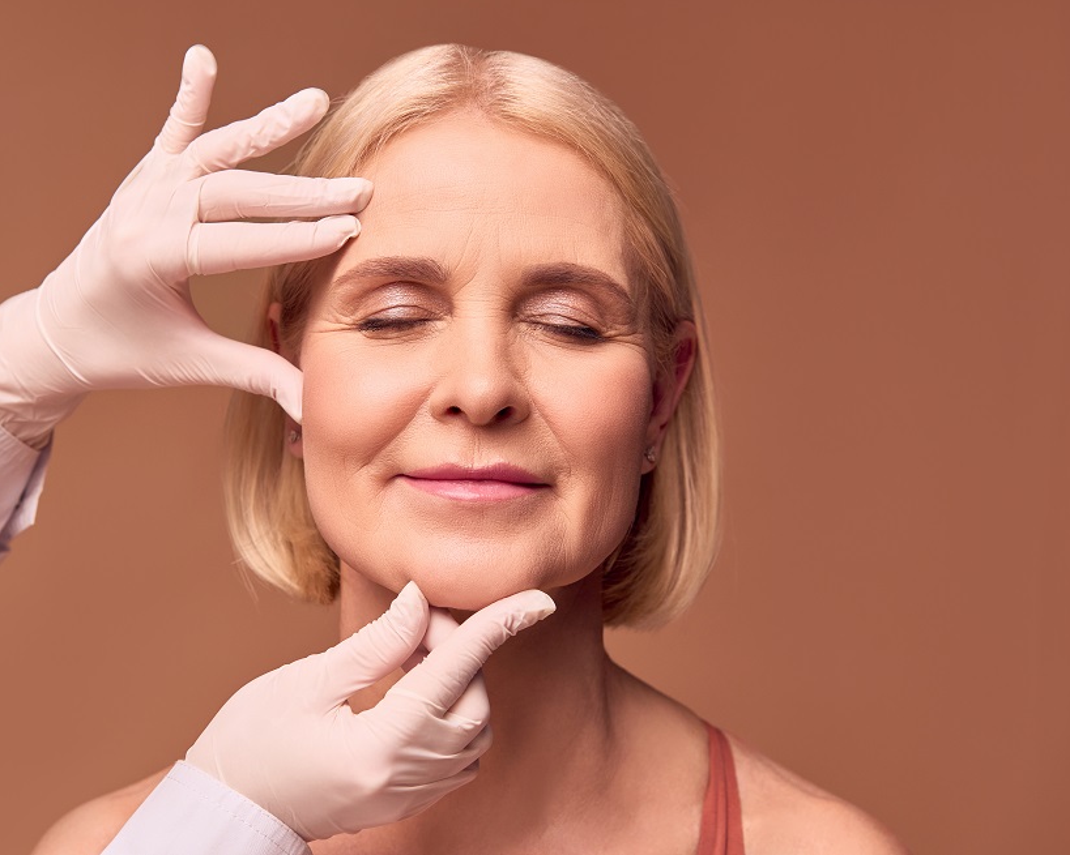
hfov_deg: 29.9
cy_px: 422
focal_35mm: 63
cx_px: 422
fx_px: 1995
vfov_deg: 24.2
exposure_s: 1/125
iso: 640
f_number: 5.6
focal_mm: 55
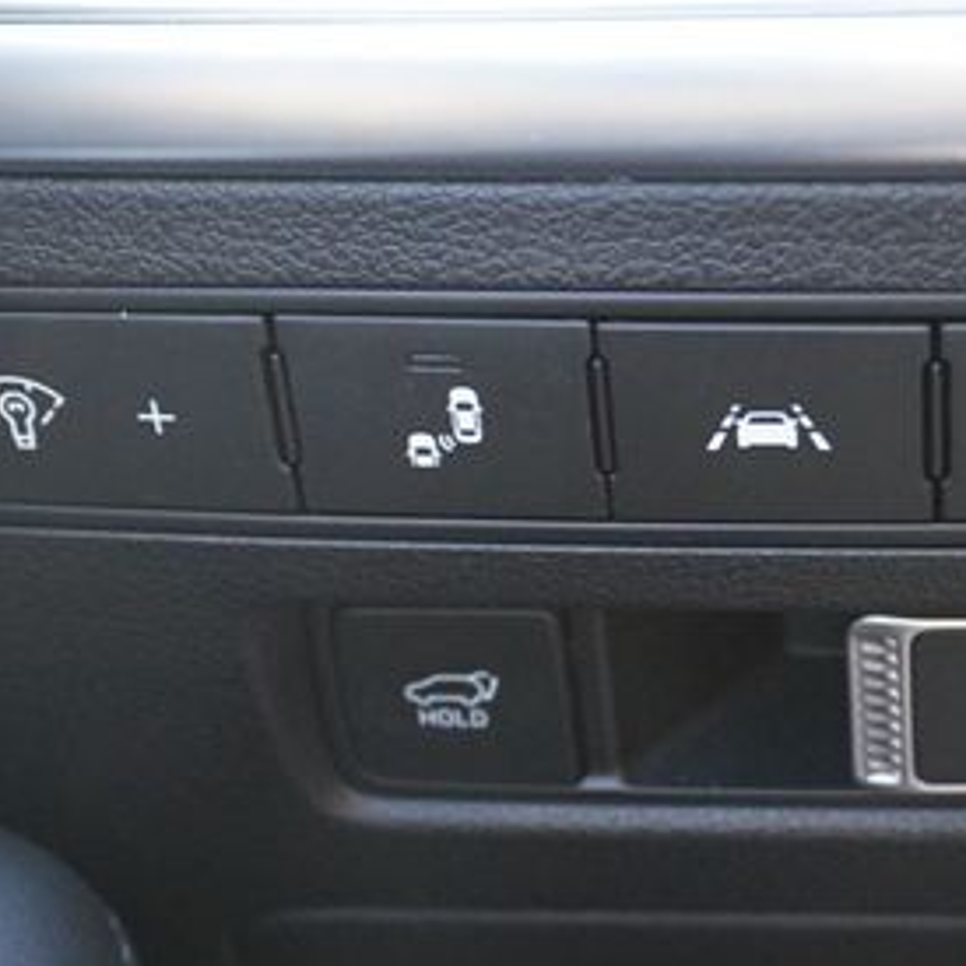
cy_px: 513
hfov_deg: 22.5
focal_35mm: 77
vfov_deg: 22.5
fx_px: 2431
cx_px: 559
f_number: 4.5
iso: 1600
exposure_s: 1/60
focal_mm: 26
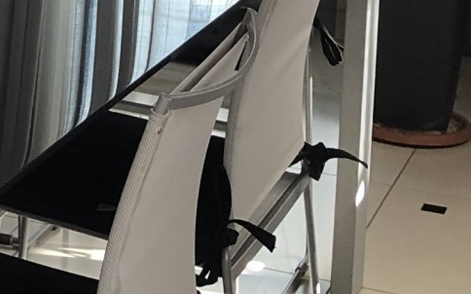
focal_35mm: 157
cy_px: -469
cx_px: -81
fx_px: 2014
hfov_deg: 13.0
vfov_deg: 7.6
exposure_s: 1/40
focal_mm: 3.99
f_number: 1.8
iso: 20
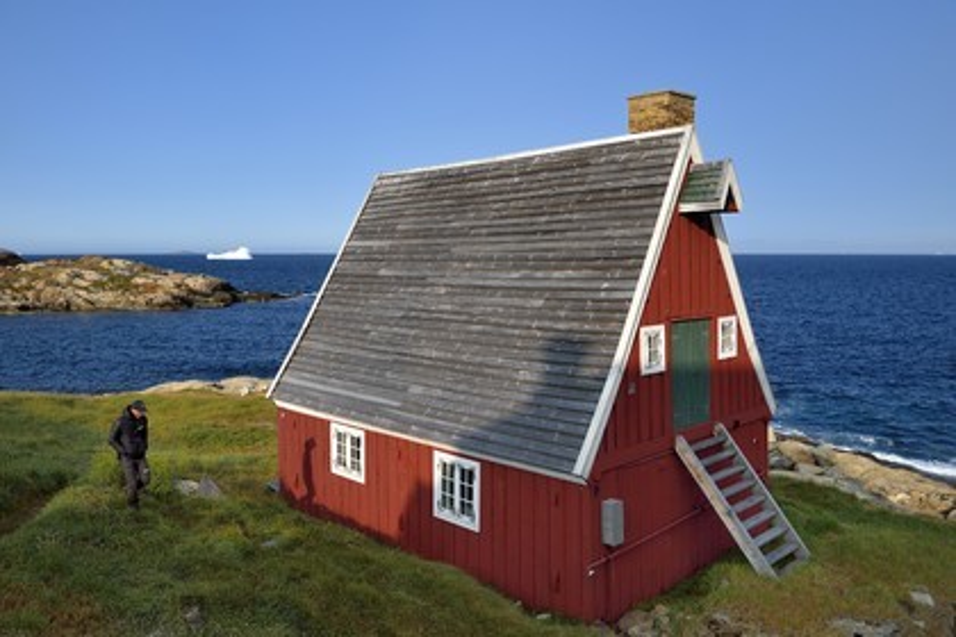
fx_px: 797
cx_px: 478
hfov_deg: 61.9
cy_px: 318
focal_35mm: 30
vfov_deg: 43.6
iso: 200
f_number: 11
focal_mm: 30
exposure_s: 1/250
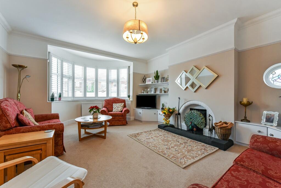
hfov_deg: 104.2
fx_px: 109
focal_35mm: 14
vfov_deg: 81.3
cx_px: 140
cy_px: 94
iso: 400
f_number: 8
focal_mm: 14
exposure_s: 1/25
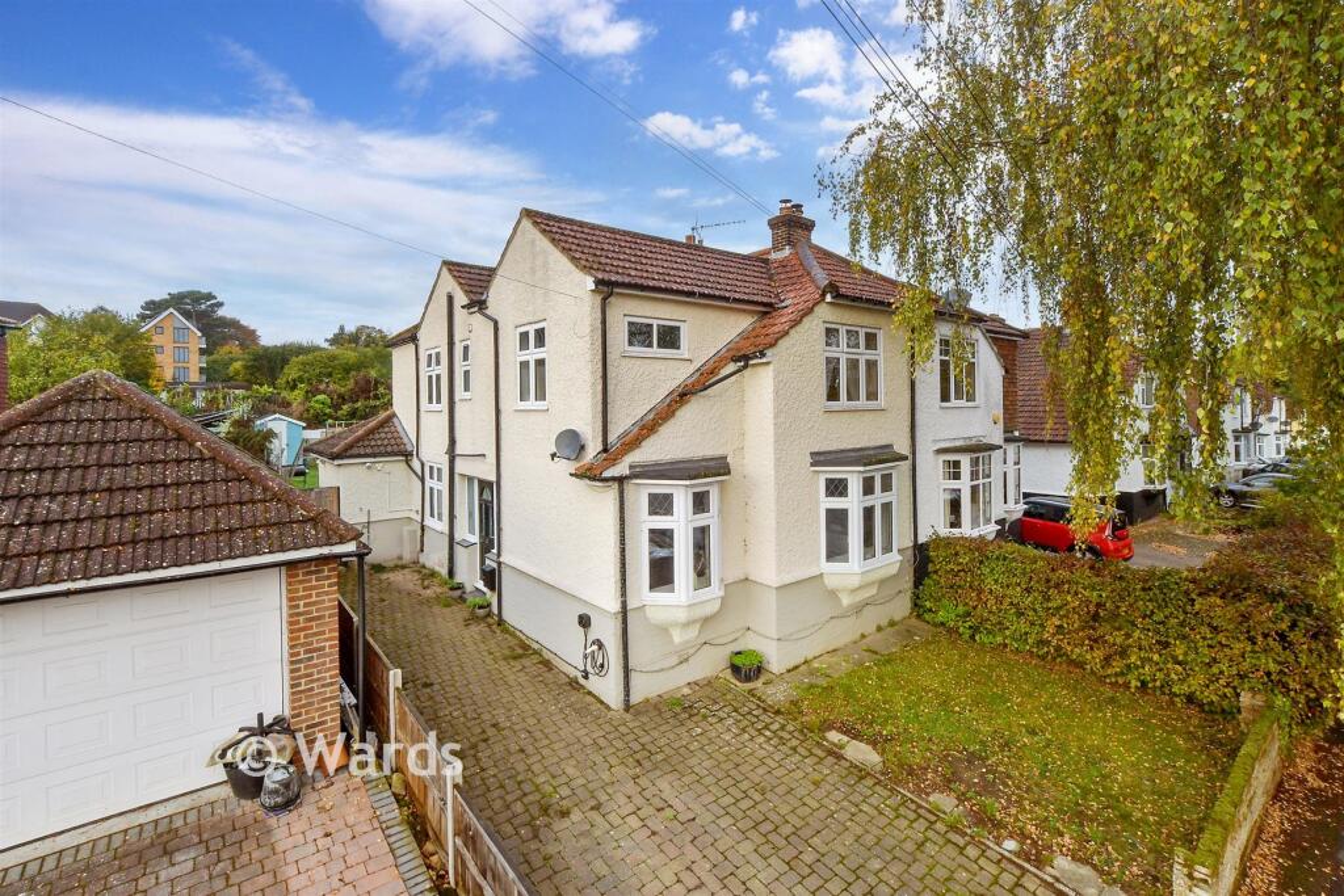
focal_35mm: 15
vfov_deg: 77.3
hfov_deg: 100.4
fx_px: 560
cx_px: 672
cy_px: 448
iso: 160
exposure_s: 1/20
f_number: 16
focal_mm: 10
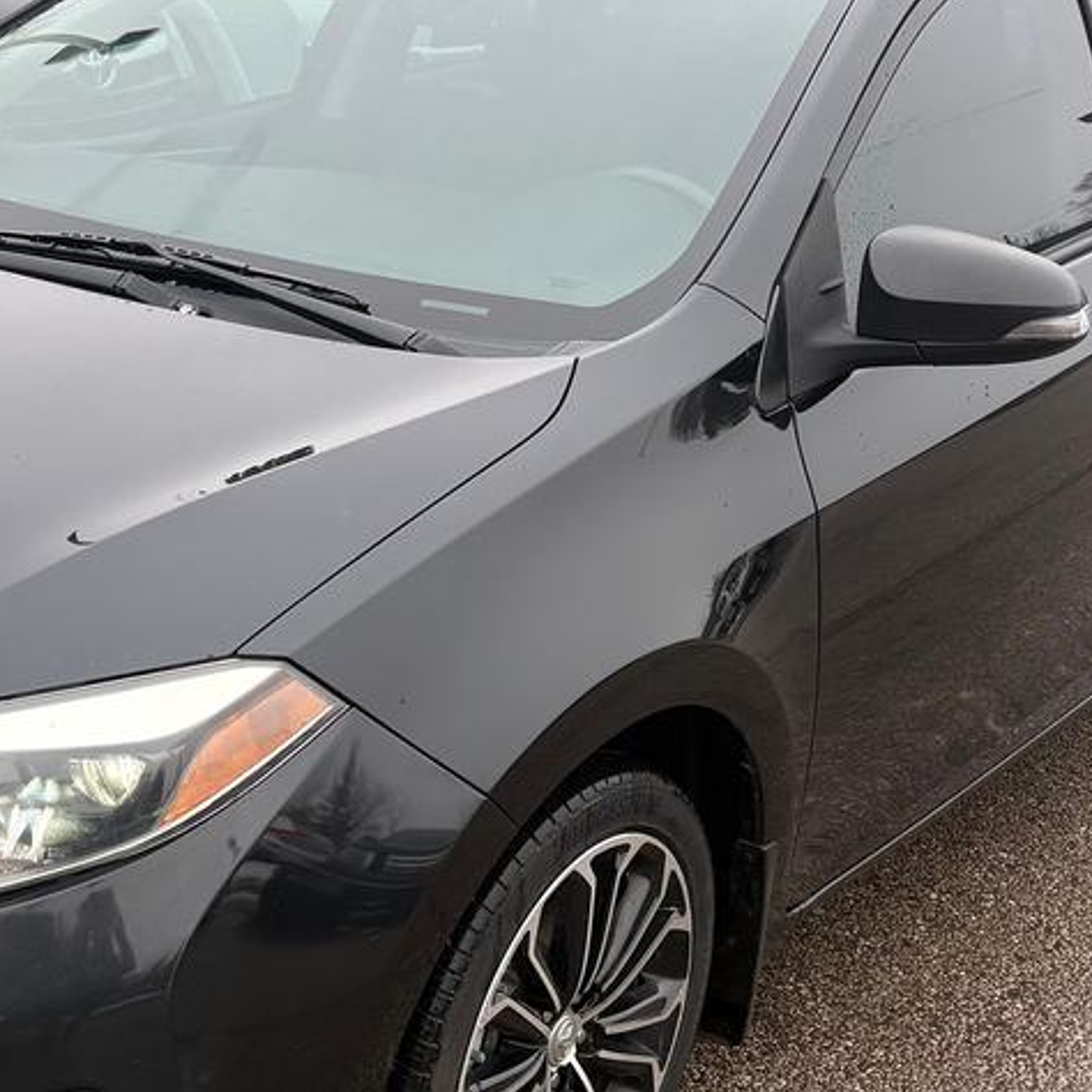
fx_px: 2213
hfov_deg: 27.2
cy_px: 654
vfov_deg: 27.7
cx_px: 233
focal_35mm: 62
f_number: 1.6
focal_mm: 5.96
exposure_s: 1/447
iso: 64
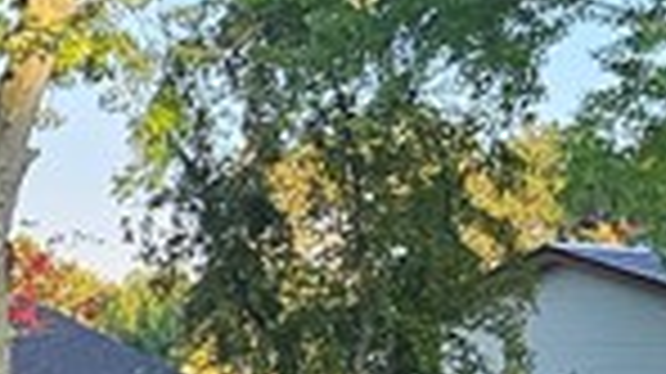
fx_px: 1729
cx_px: -225
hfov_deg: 19.8
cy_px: 356
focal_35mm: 98
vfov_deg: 12.2
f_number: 2.2
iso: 32
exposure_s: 1/186
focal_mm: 1.74
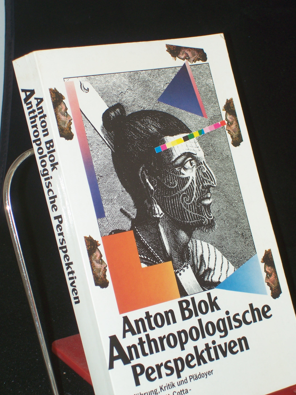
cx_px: 149
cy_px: 196
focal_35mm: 103
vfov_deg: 19.1
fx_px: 1174
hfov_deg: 14.4
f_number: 4.6
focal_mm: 16.8
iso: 80
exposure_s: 1/100
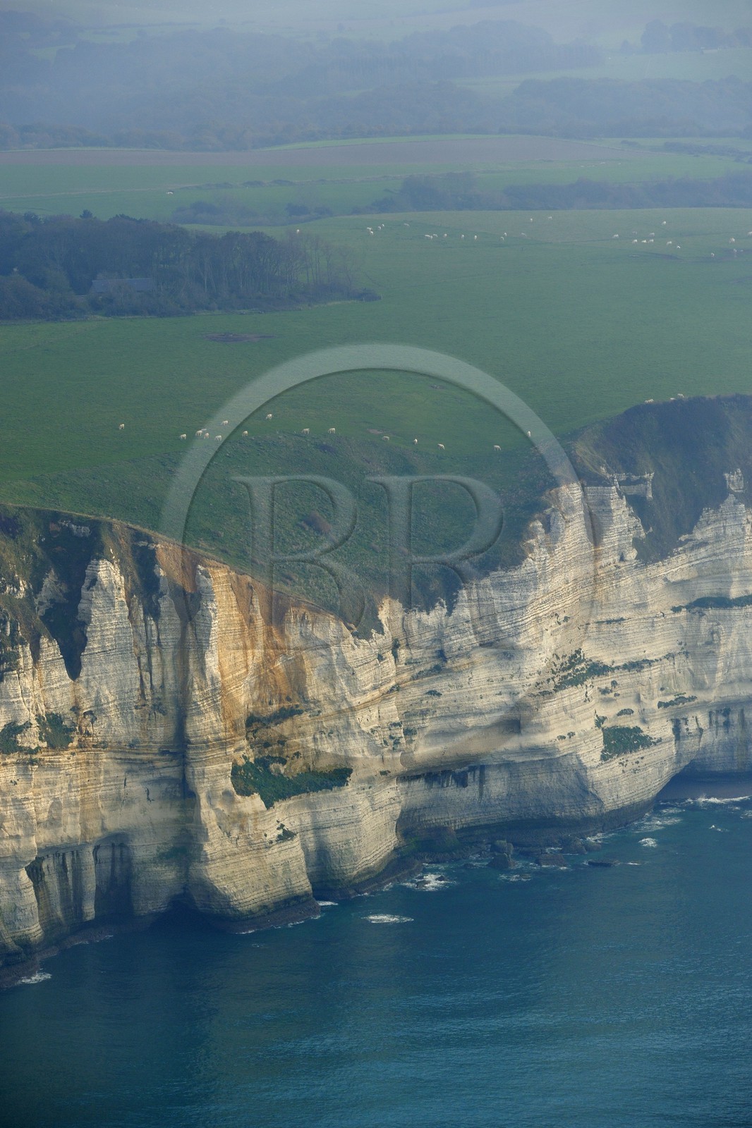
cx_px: 376
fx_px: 5642
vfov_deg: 11.4
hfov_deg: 7.6
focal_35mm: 180
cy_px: 564
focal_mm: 180
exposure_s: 1/800
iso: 400
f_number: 8
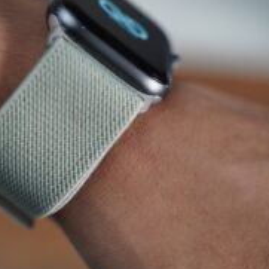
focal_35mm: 120
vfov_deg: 14.5
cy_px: 96
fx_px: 1055
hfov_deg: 14.5
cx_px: 77
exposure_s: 1/200
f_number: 2.8
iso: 2000
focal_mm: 64
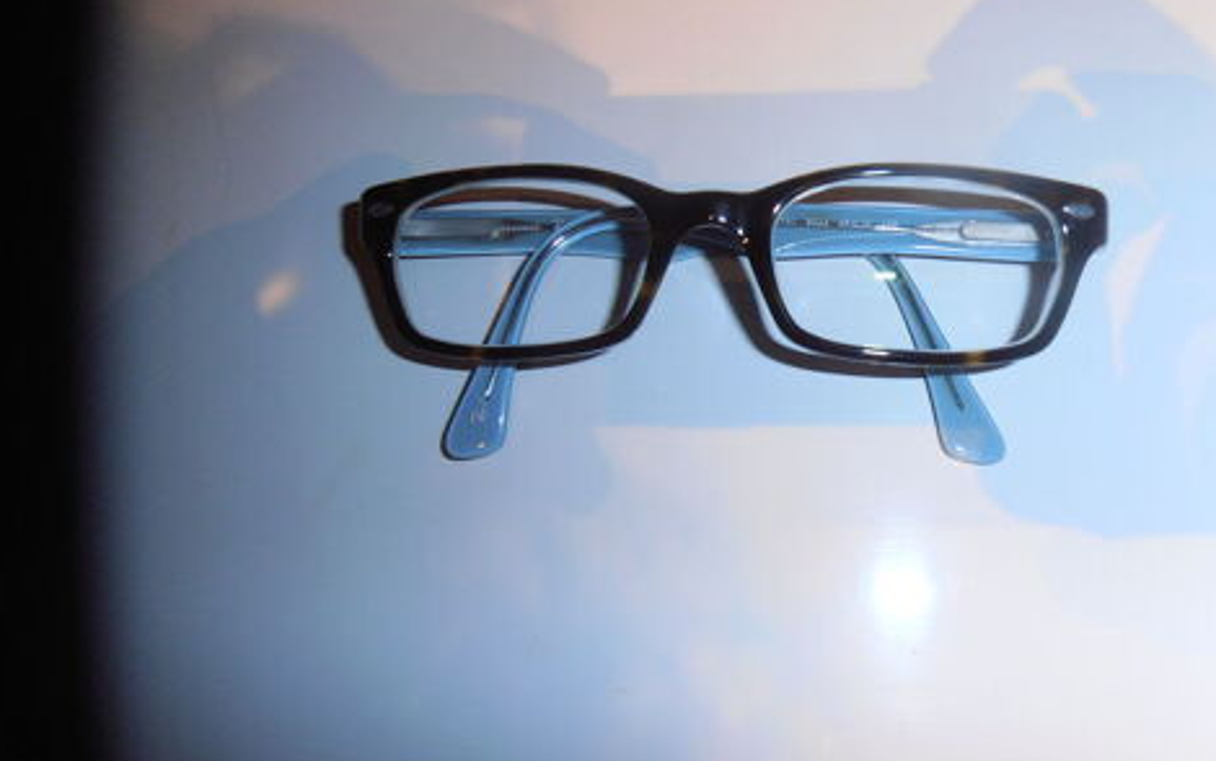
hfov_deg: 70.4
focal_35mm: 26
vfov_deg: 47.6
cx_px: 605
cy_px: 355
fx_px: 862
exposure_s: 1/30
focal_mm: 4.2
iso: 125
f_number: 3
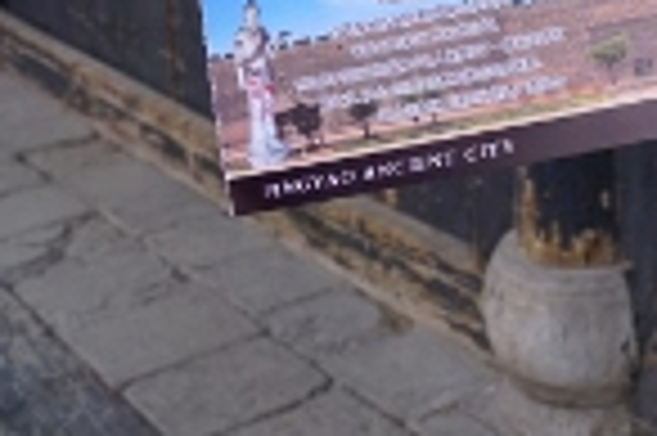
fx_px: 1349
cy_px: -133
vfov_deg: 17.3
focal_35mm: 74
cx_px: 824
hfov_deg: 24.4
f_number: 8
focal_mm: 18
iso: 100
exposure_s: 1/125
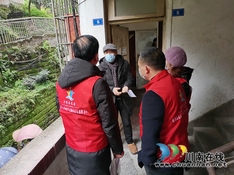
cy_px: 88
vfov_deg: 51.4
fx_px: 183
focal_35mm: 27
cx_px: 117
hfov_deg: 65.3
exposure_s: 1/50
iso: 320
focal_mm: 5.58
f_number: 1.8
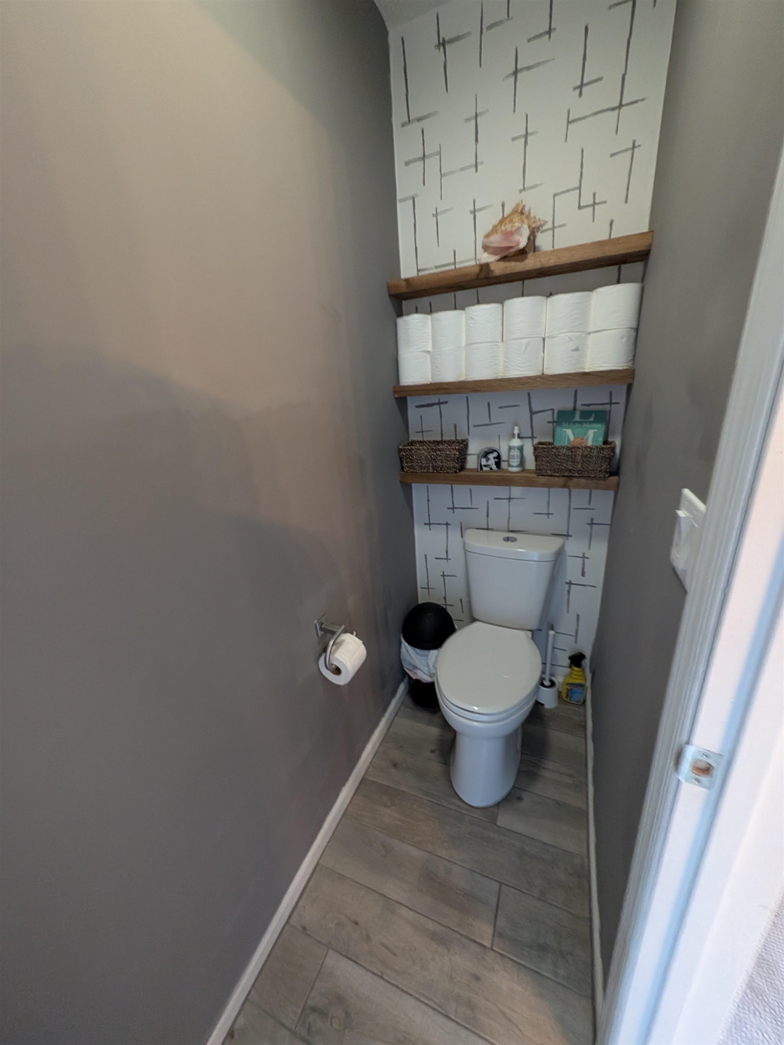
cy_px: 522
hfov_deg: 89.9
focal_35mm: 13
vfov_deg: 106.2
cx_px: 392
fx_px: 393
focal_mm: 1.54
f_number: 2.2
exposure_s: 1/24
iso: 448
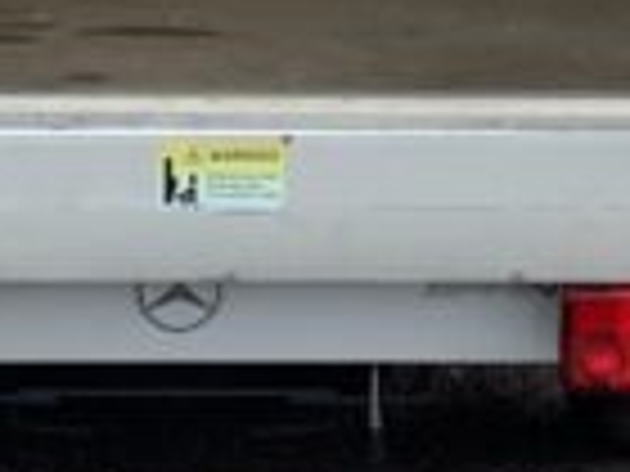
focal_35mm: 176
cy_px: -353
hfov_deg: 11.2
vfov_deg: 8.2
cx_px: 261
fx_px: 3203
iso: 25
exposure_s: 1/769
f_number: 2.4
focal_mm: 3.3
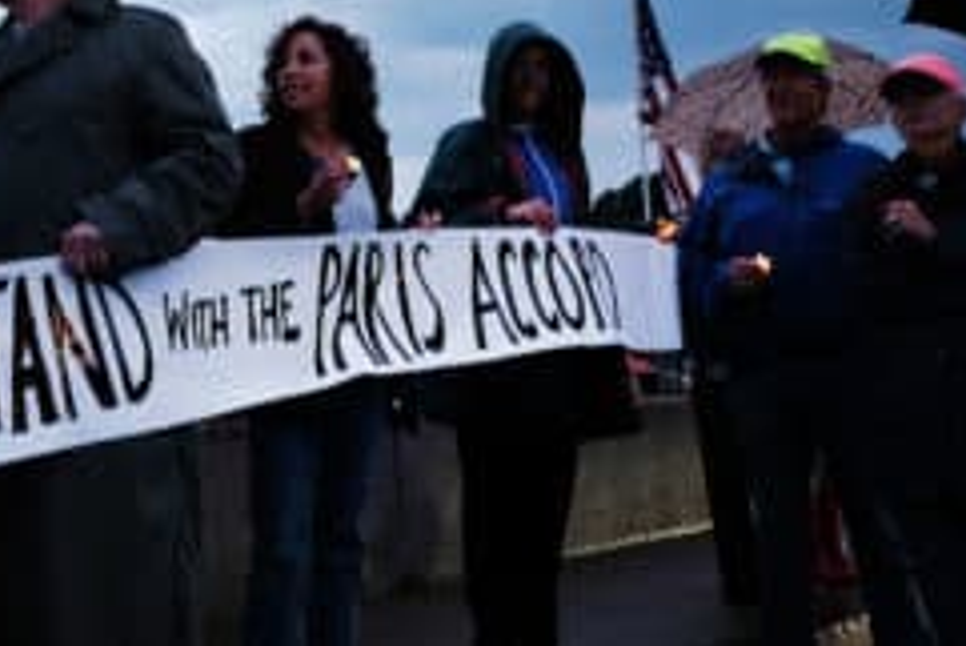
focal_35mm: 58
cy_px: 114
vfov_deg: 23.0
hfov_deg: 33.7
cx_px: 232
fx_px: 1557
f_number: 2
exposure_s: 1/40
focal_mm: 23
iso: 800
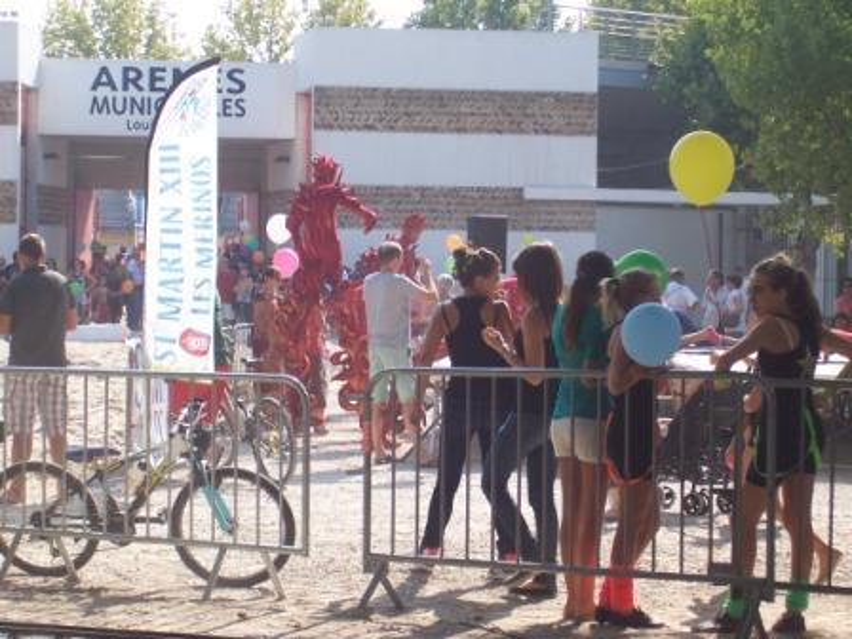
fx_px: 2511
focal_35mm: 102
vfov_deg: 14.5
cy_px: 320
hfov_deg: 19.3
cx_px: 426
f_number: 4.6
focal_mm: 16.8
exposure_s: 1/250
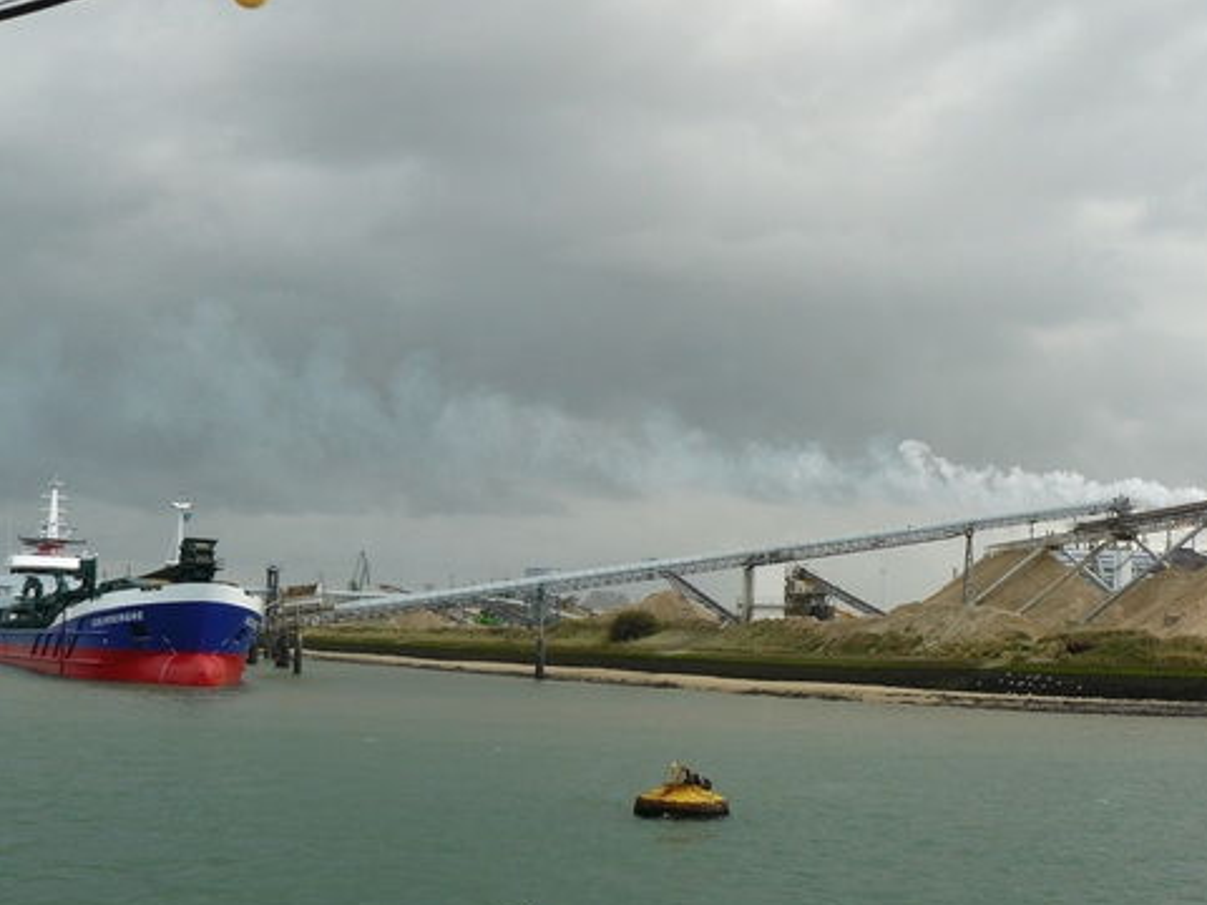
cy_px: 480
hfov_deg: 41.9
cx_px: 712
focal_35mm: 45
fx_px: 1569
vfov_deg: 32.2
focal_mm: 6
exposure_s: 1/200
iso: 100
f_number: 5
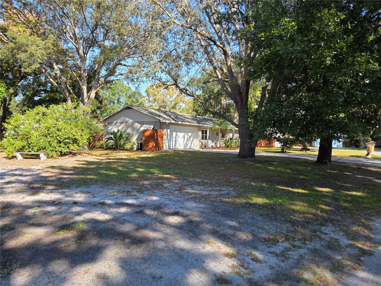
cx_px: 190
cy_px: 143
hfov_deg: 73.9
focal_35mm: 23
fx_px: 253
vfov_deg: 58.9
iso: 80
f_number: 1.8
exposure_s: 1/1283
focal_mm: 5.4
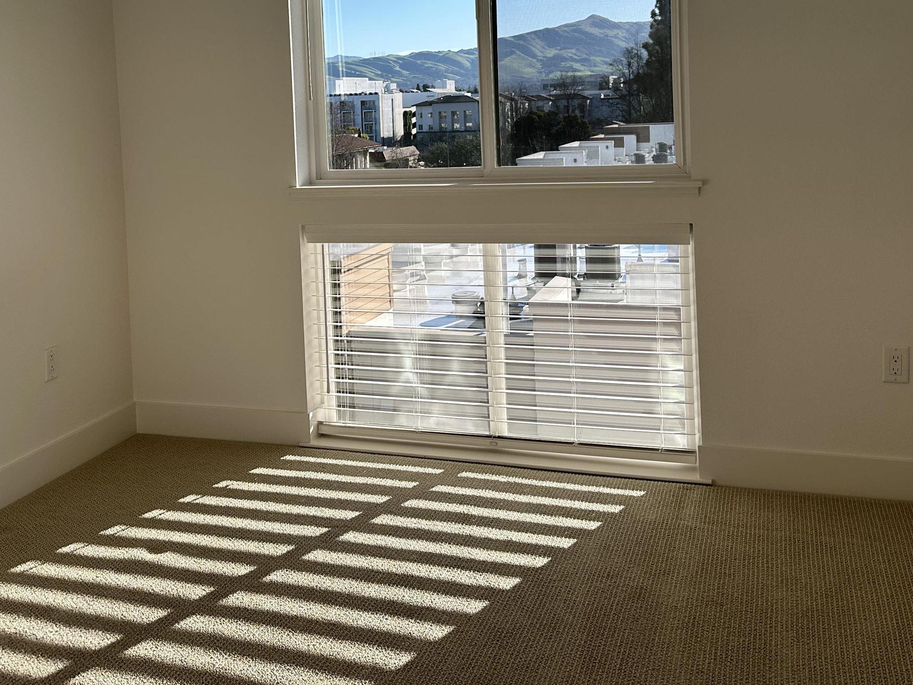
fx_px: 1029
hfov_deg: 47.6
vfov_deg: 35.8
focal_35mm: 39
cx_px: 367
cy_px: 152
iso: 80
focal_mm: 6.86
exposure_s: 1/2660
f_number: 1.78
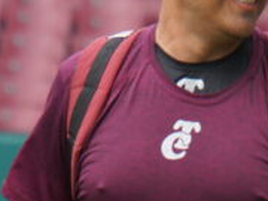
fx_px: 12682
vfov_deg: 0.9
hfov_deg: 1.2
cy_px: 361
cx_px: 237
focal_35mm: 1638
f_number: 6.3
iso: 250
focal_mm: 200
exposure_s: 1/320
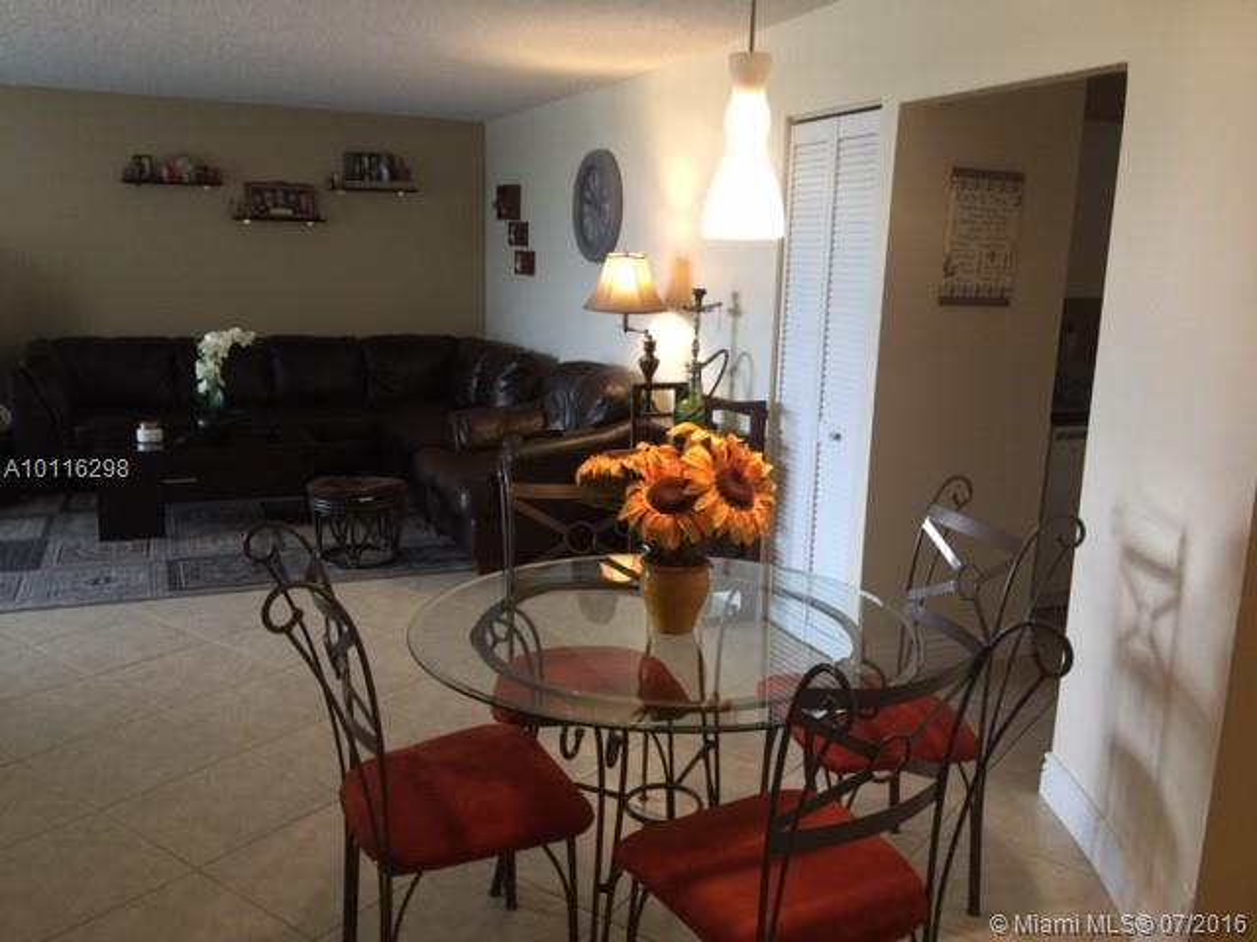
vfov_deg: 48.2
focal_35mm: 29
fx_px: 1053
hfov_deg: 61.7
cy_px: 471
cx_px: 628
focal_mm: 4.15
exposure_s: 1/15
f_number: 2.2
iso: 50
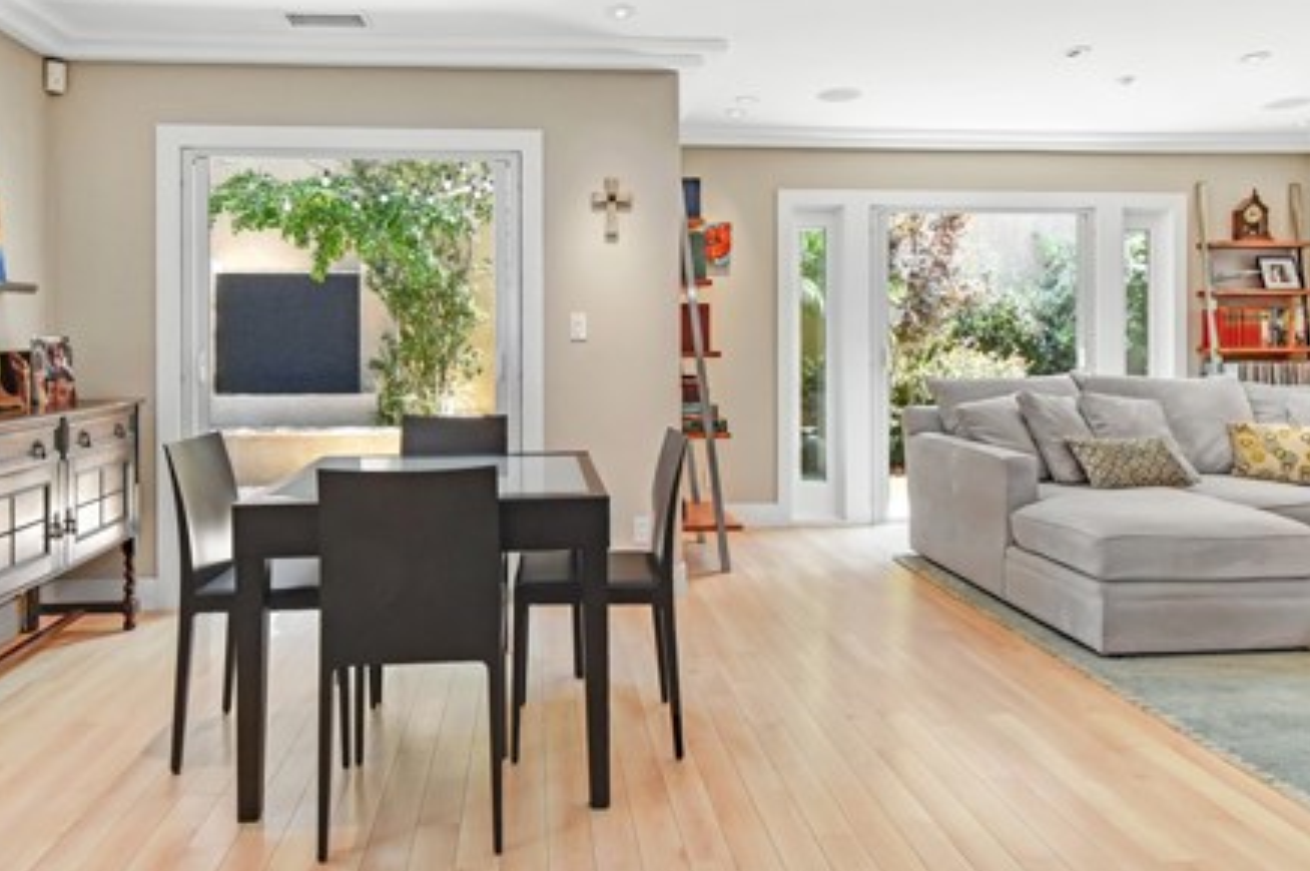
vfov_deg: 57.0
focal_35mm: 22
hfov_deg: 78.4
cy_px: 381
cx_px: 592
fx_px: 800
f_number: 8
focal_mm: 10
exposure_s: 1/250
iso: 1000
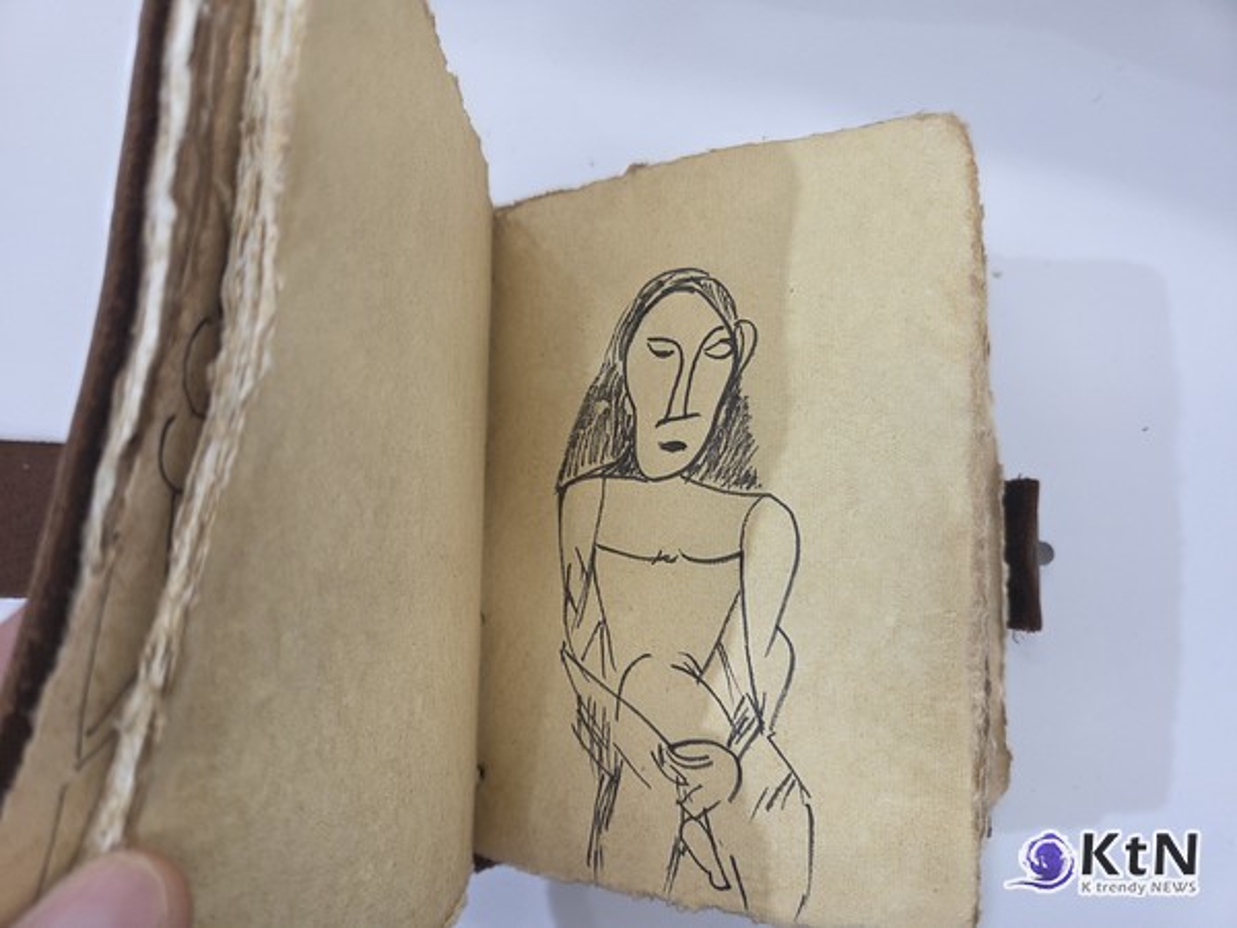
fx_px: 822
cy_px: 464
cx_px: 618
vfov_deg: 58.9
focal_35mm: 23
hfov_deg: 73.9
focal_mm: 5.4
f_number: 1.8
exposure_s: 1/120
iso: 100
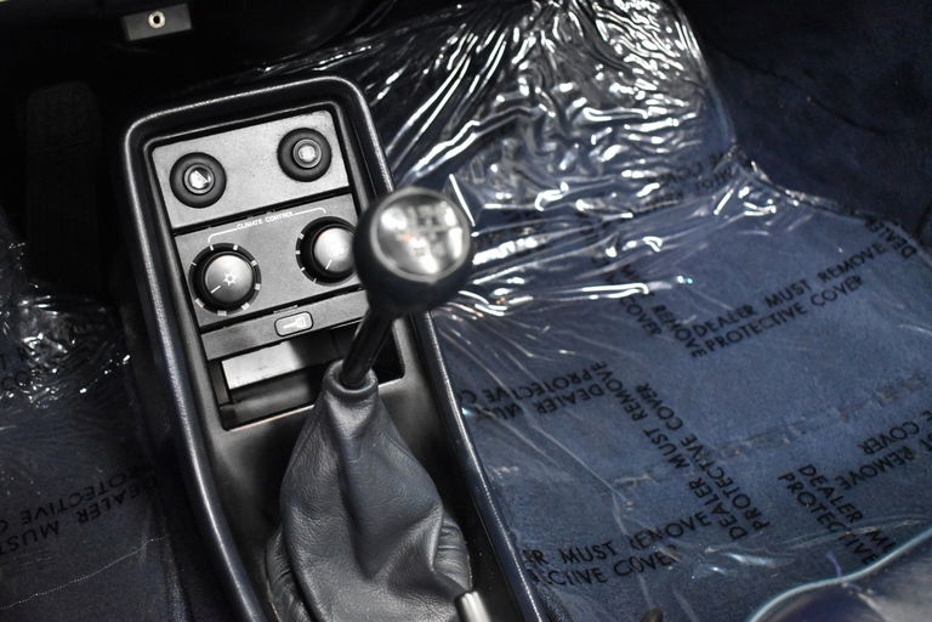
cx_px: 466
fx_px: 1087
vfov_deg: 31.9
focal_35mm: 42
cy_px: 311
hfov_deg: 46.4
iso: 5600
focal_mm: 28
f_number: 4.2
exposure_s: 1/50
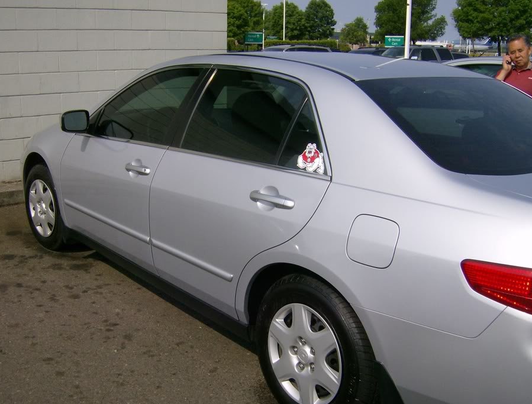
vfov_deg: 35.4
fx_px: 633
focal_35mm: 41
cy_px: 220
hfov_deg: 45.5
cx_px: 241
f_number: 4.7
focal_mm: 6
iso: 100
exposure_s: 1/1374
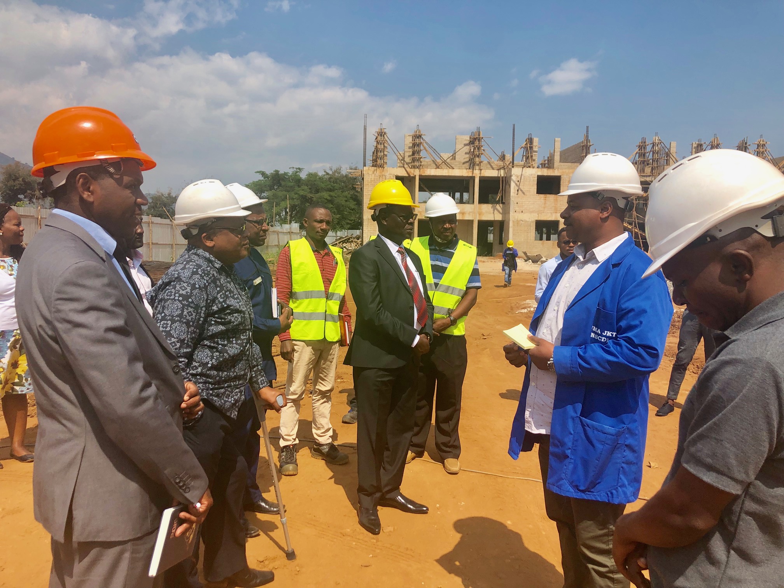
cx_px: 392
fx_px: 634
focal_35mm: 28
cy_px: 294
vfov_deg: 49.7
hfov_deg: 63.4
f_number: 1.8
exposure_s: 1/2288
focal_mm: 4
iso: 20
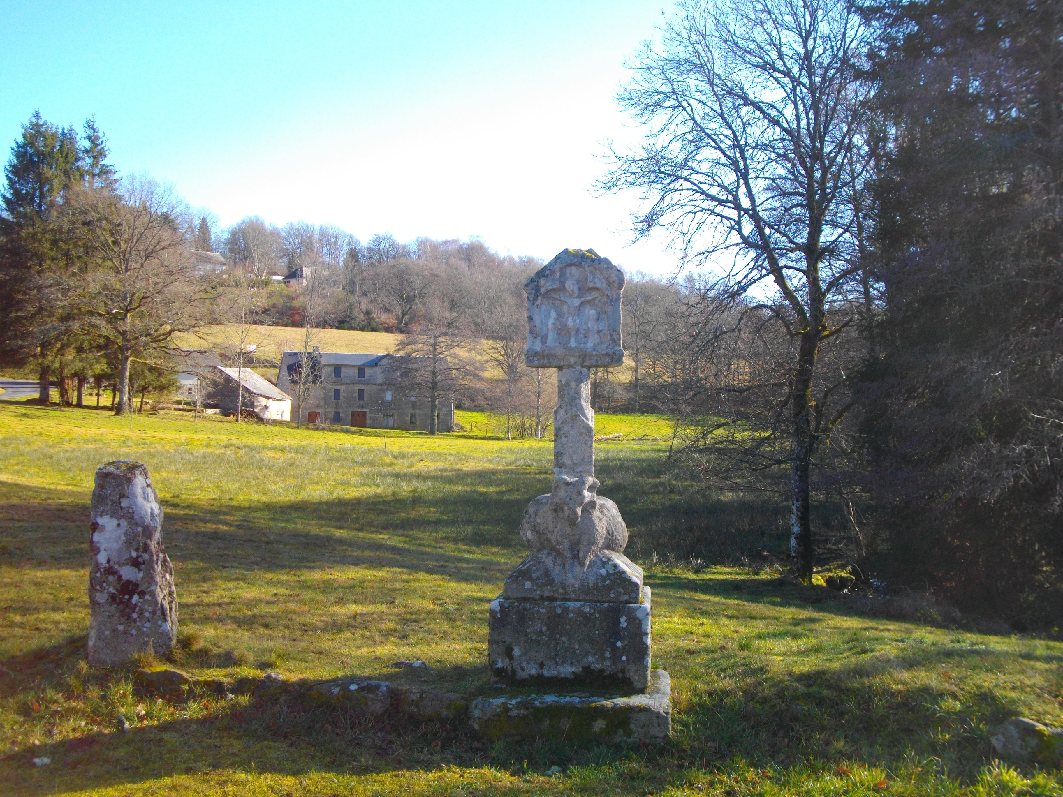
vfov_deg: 36.8
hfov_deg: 47.9
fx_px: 1198
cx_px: 532
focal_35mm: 39
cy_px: 398
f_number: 3.2
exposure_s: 1/320
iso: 100
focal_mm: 7.1
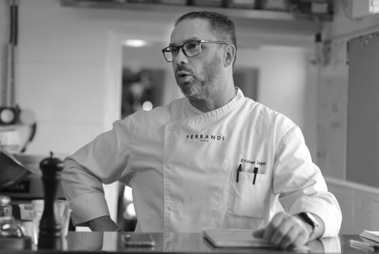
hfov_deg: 23.9
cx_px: 190
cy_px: 127
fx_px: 896
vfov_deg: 16.1
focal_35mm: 85
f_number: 2.4
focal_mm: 85
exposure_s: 1/250
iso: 200
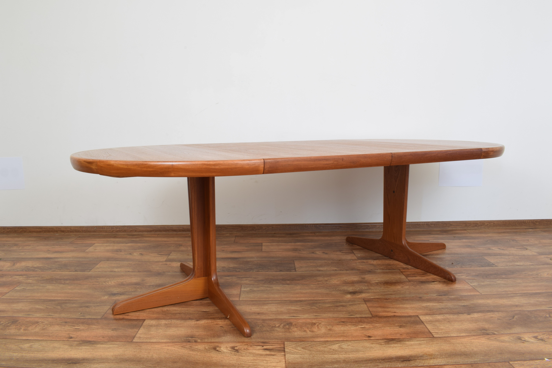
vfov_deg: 47.9
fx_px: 414
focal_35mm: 27
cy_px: 184
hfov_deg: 67.4
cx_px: 276
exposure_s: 4
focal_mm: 18
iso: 100
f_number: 22
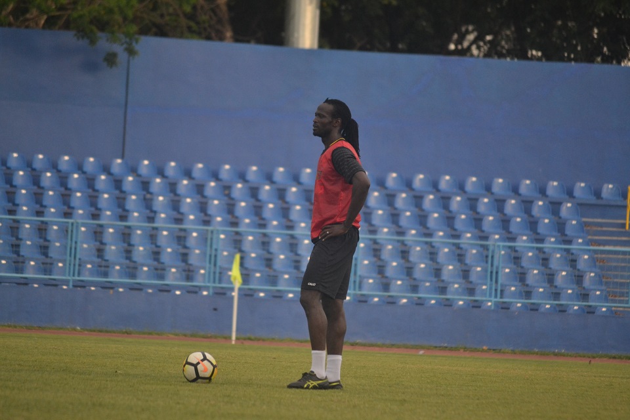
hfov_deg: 6.9
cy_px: 210
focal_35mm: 300
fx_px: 5250
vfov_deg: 4.6
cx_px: 315
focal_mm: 200
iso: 1000
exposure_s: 1/640
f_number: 5.6
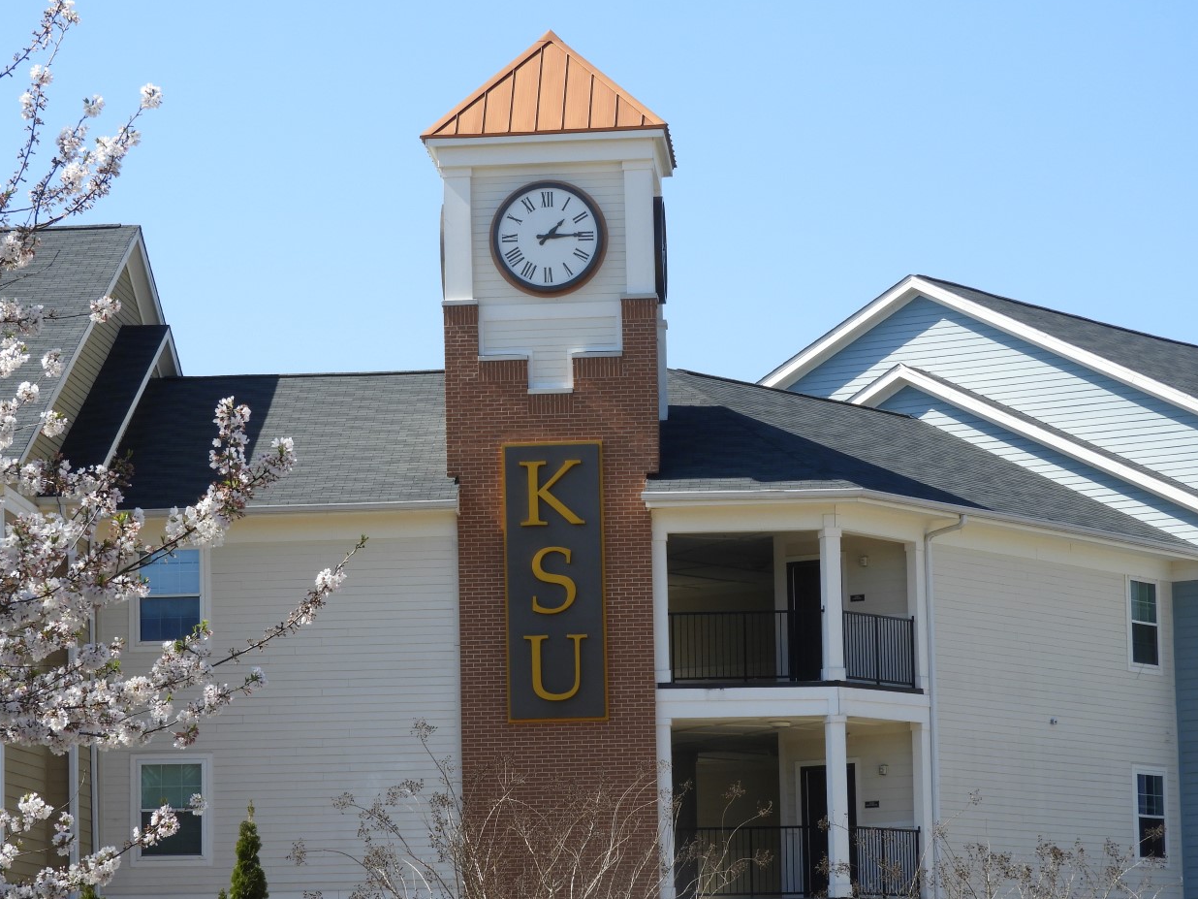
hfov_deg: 14.7
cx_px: 540
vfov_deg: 11.1
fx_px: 4638
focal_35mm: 134
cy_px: 480
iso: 100
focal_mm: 20.6
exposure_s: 1/400
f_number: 5
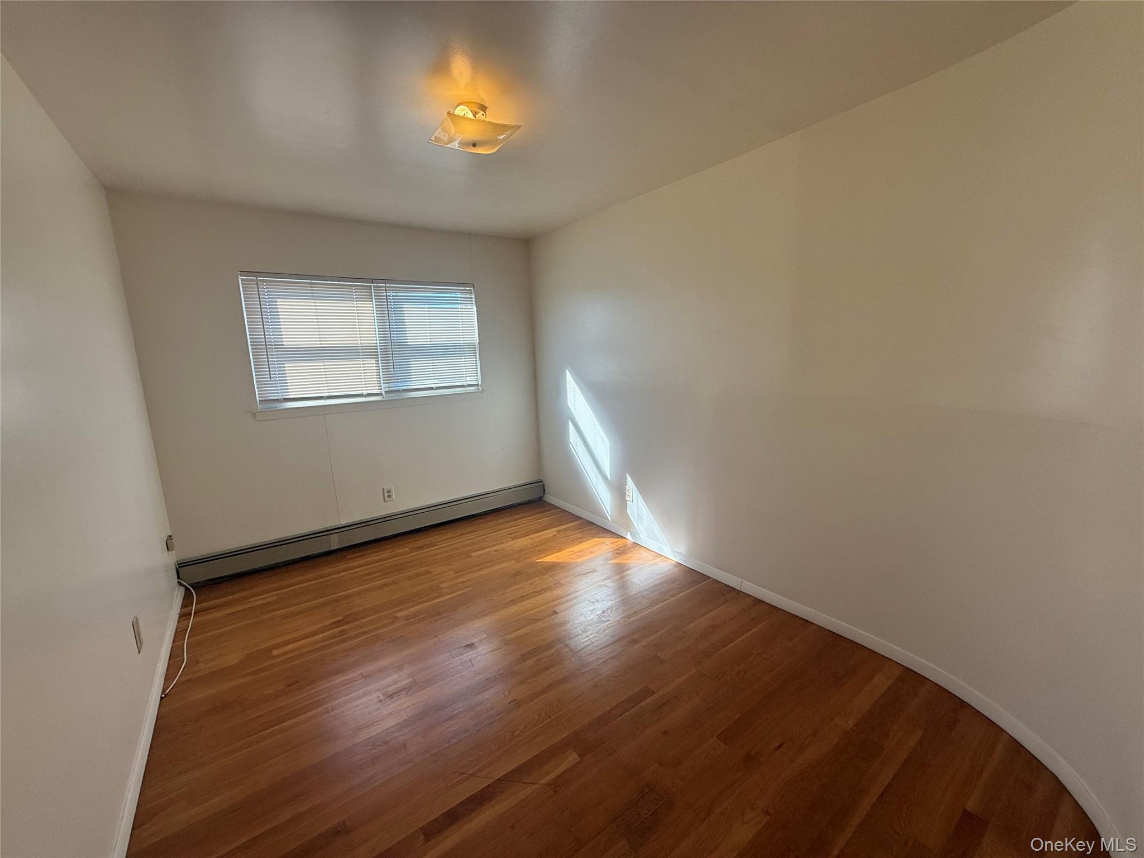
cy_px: 429
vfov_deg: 85.7
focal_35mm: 14
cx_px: 572
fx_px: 463
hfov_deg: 102.1
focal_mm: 2.22
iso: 64
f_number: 2.2
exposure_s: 1/251
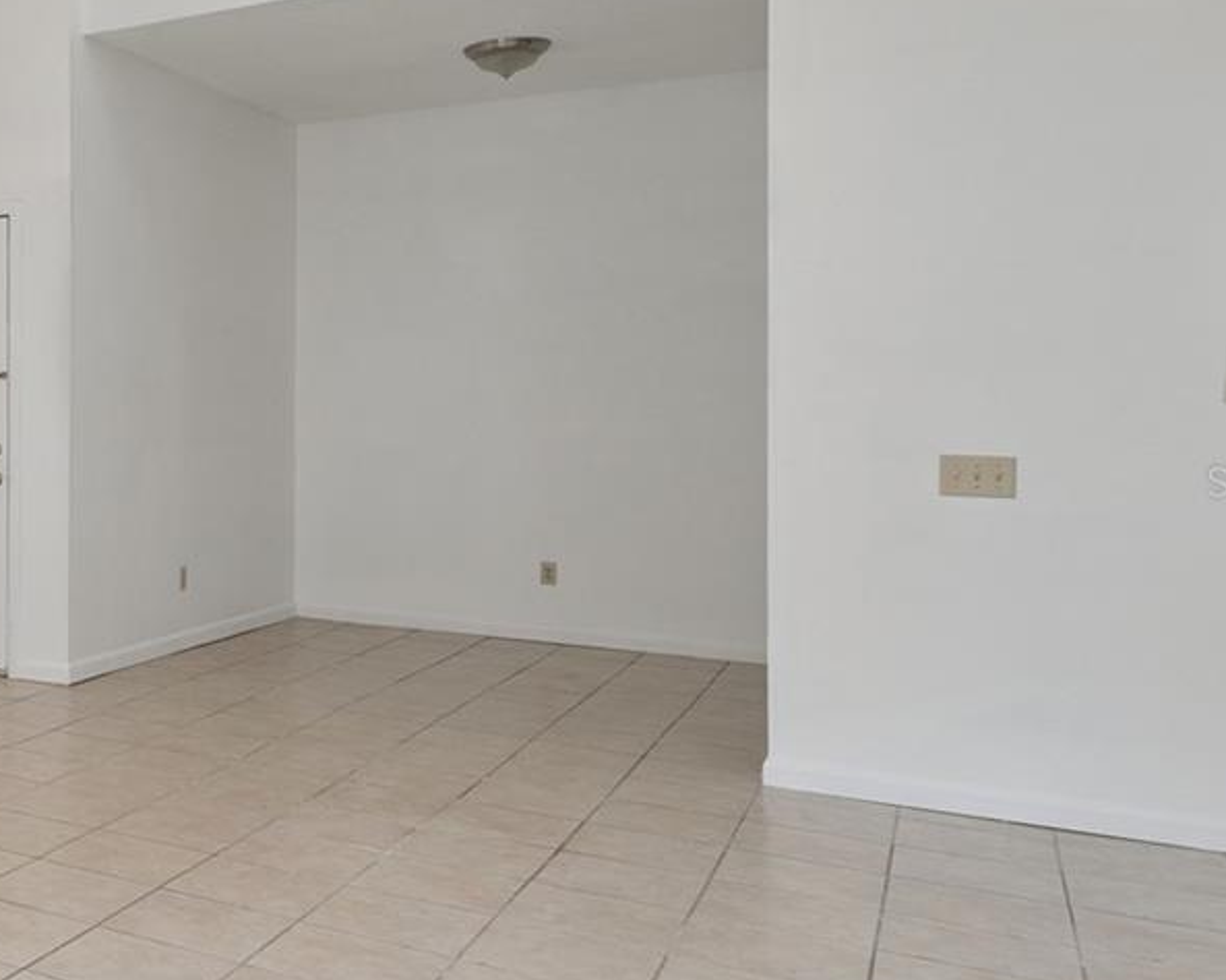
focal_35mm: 38
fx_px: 1378
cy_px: 482
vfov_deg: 39.1
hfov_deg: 36.4
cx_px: -263
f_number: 3.2
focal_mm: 10
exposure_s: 1/40
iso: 100
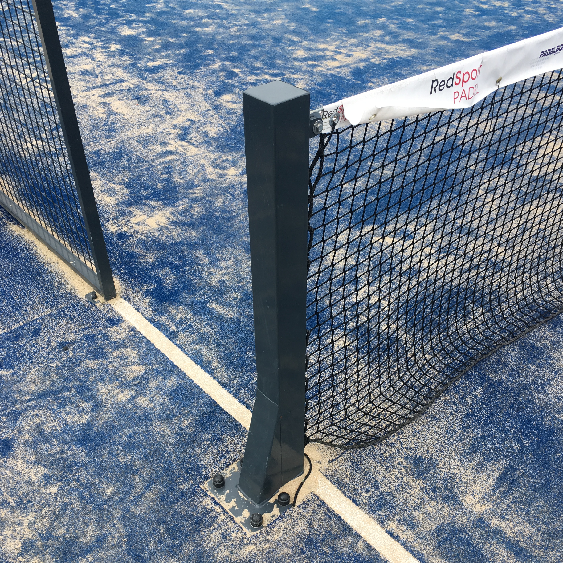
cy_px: 346
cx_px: 278
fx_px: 644
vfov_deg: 46.9
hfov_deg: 47.2
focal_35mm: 35
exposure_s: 1/527
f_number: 2.2
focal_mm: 4.15
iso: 25
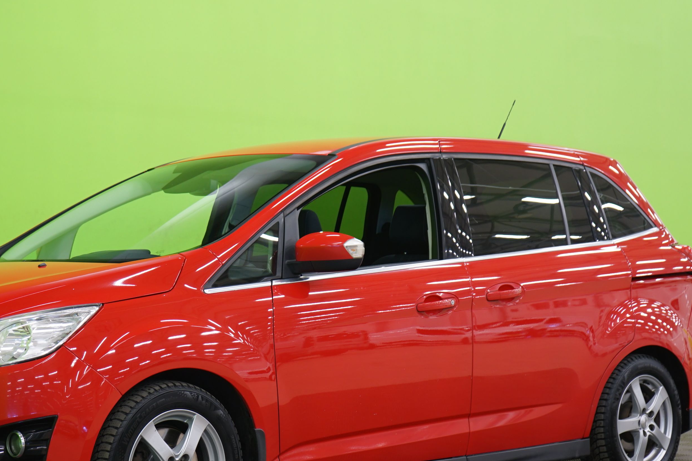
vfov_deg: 17.5
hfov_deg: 25.9
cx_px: 249
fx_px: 1499
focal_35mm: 78
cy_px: 273
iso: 400
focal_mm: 49
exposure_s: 1/8
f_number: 4.5
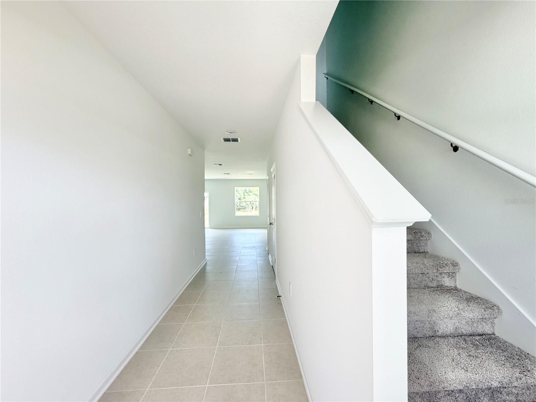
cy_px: 201
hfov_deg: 102.1
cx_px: 268
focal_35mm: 14
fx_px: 217
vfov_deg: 85.7
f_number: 2.2
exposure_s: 1/121
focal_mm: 2.22
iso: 160
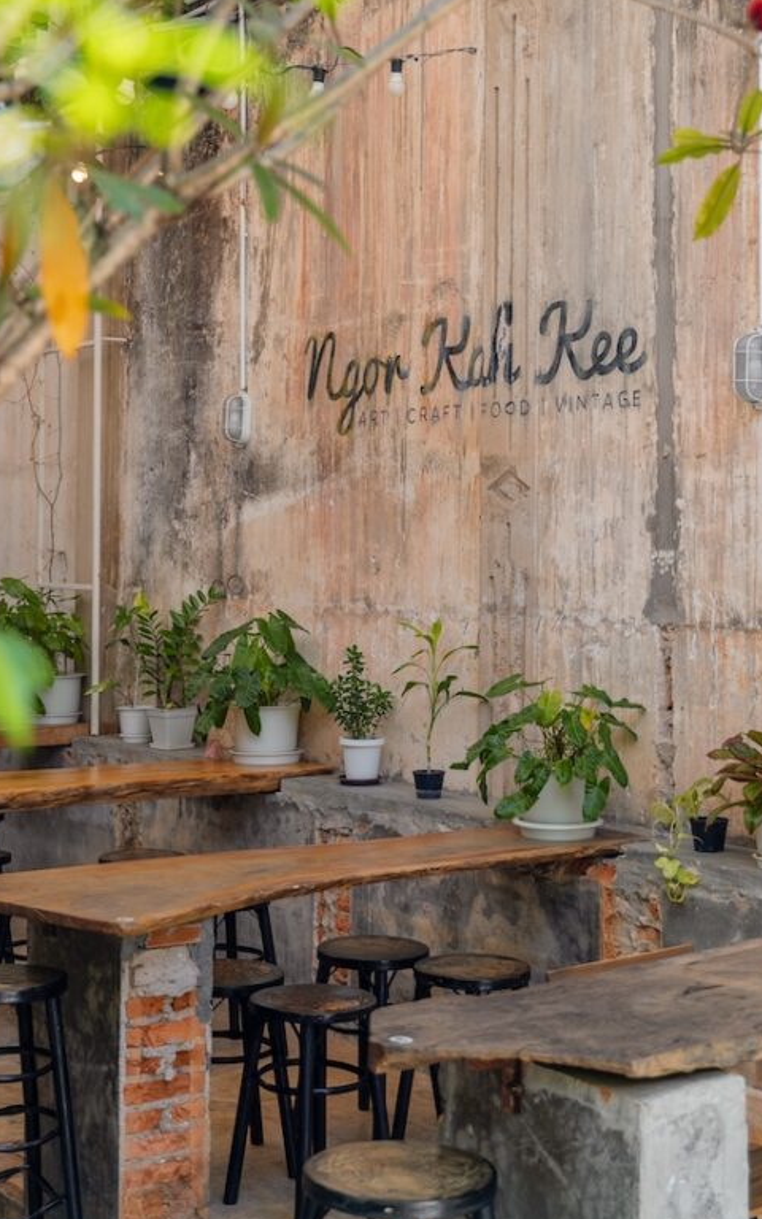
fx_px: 1761
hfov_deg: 24.4
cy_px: 419
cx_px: 441
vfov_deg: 37.8
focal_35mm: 53
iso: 100
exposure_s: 1/250
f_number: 2.8
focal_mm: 36
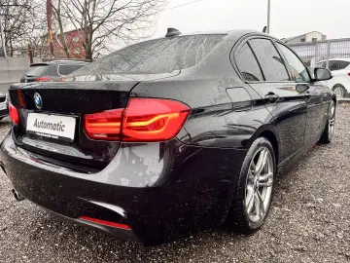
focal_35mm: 26
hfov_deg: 67.3
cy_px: 132
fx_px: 263
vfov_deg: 53.1
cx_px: 175
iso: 40
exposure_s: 1/122
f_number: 1.6
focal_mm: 5.1
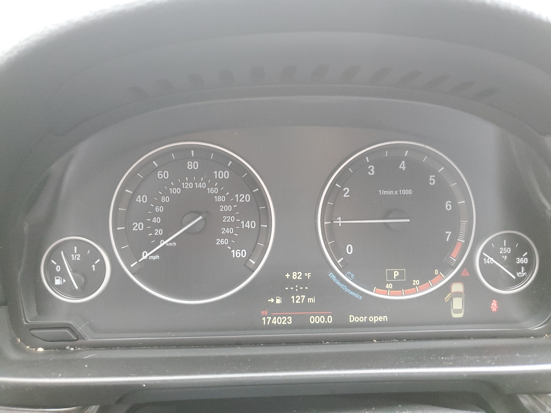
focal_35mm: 26
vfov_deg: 53.1
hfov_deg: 67.3
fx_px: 414
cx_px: 276
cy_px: 206
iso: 297
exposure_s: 1/60.2
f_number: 1.5
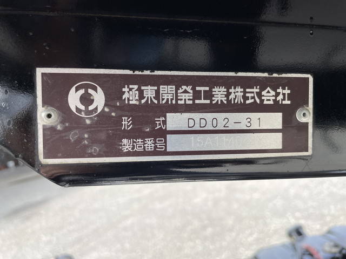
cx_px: 173
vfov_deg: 53.1
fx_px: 260
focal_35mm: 26
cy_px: 130
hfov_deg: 67.3
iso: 32
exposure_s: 1/518
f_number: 1.6
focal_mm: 4.2
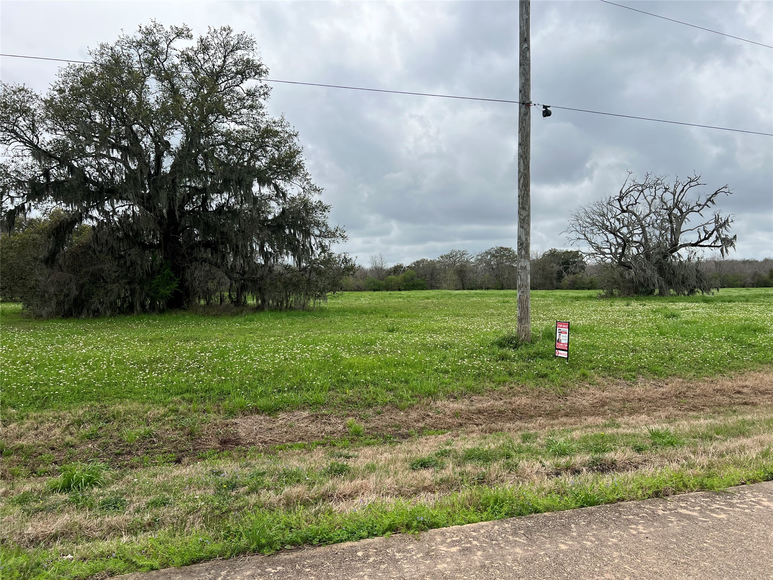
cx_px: 386
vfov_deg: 53.1
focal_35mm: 26
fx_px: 581
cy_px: 290
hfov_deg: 67.3
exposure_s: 1/3831
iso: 50
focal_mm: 5.7
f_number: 1.5
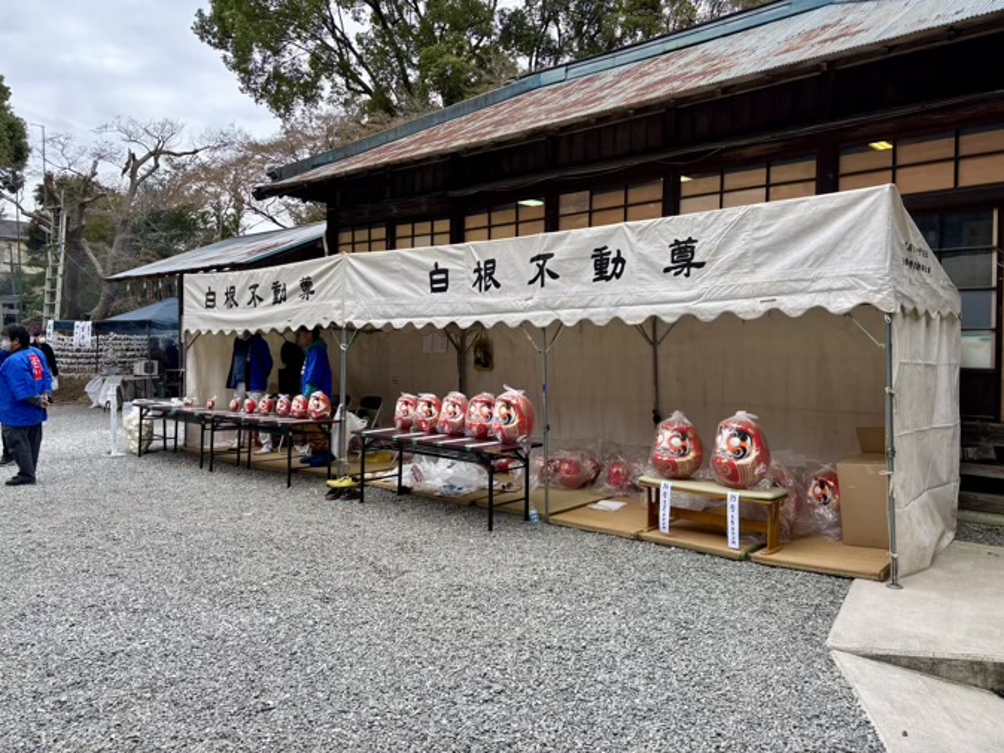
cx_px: 508
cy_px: 365
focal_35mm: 27
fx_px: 783
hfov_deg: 65.3
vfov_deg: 51.4
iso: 50
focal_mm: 5.96
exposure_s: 1/484
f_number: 1.6
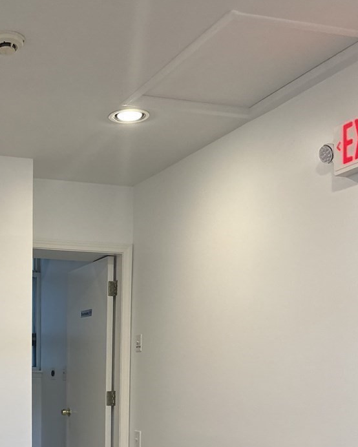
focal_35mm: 52
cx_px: -5
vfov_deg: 34.0
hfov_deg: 27.4
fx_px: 688
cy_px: 405
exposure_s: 1/120
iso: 160
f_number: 1.78
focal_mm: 6.86
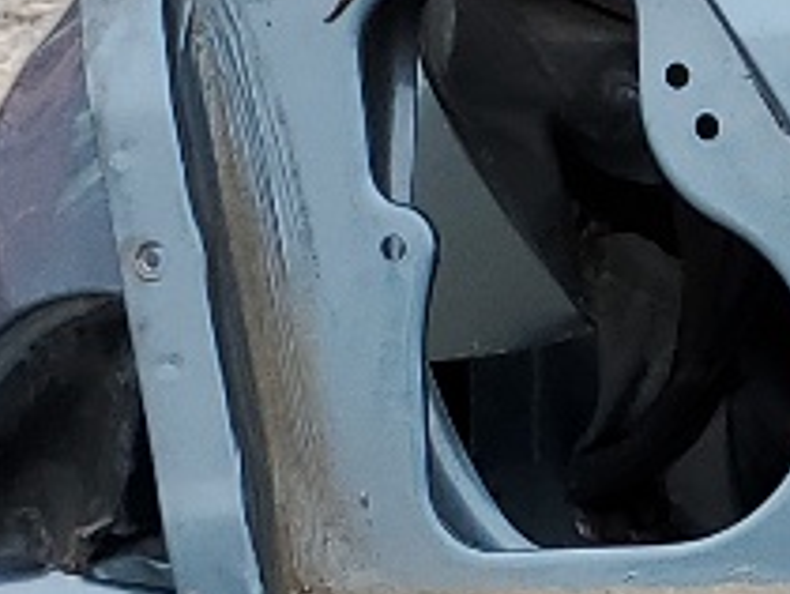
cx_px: 2276
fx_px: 4524
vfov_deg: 7.5
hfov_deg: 8.5
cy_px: 496
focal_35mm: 198
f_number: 1.5
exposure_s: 1/588
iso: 50
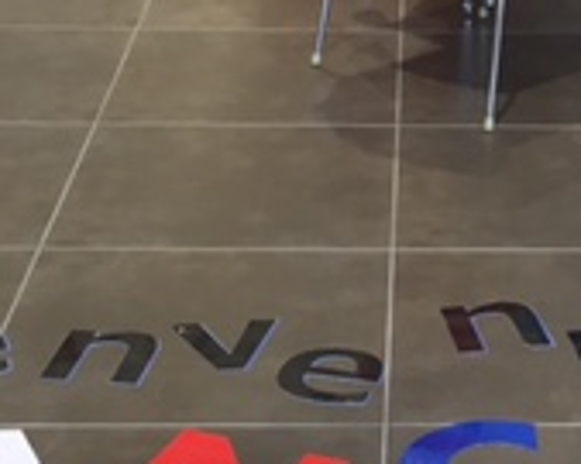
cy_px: 292
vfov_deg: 14.4
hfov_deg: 17.7
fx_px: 1839
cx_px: 495
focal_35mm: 107
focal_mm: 4.15
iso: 25
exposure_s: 1/40
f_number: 2.2
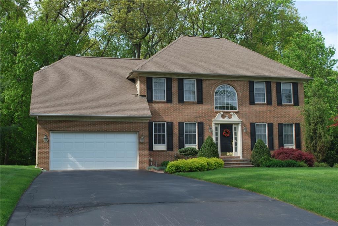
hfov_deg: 43.6
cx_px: 169
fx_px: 423
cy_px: 113
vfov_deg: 29.9
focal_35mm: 45
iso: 100
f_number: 7.1
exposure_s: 1/200
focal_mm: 30
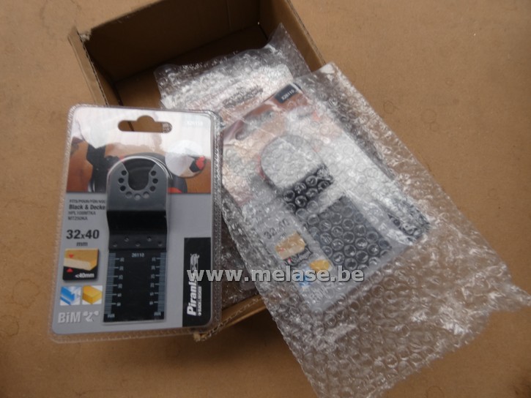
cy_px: 199
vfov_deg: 66.0
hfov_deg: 81.7
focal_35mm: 20
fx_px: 307
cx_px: 266
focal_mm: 3.6
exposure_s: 1/60
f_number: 2.8
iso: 80
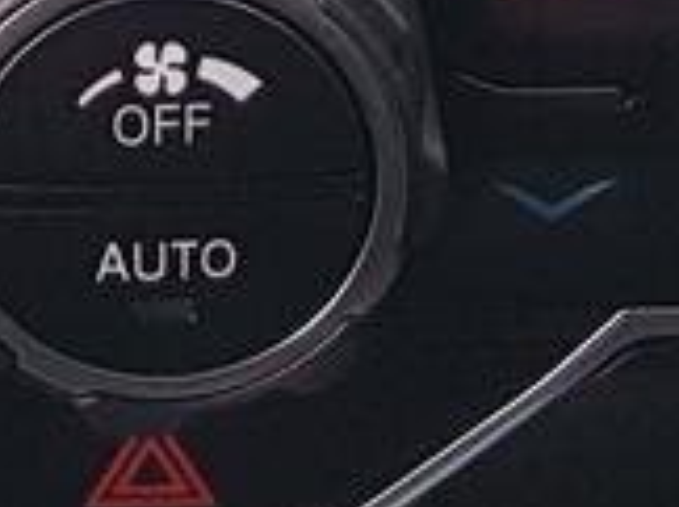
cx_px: 113
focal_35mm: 206
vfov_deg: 6.6
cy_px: -1006
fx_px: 4035
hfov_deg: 9.6
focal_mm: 4.2
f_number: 1.7
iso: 64
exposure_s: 1/100
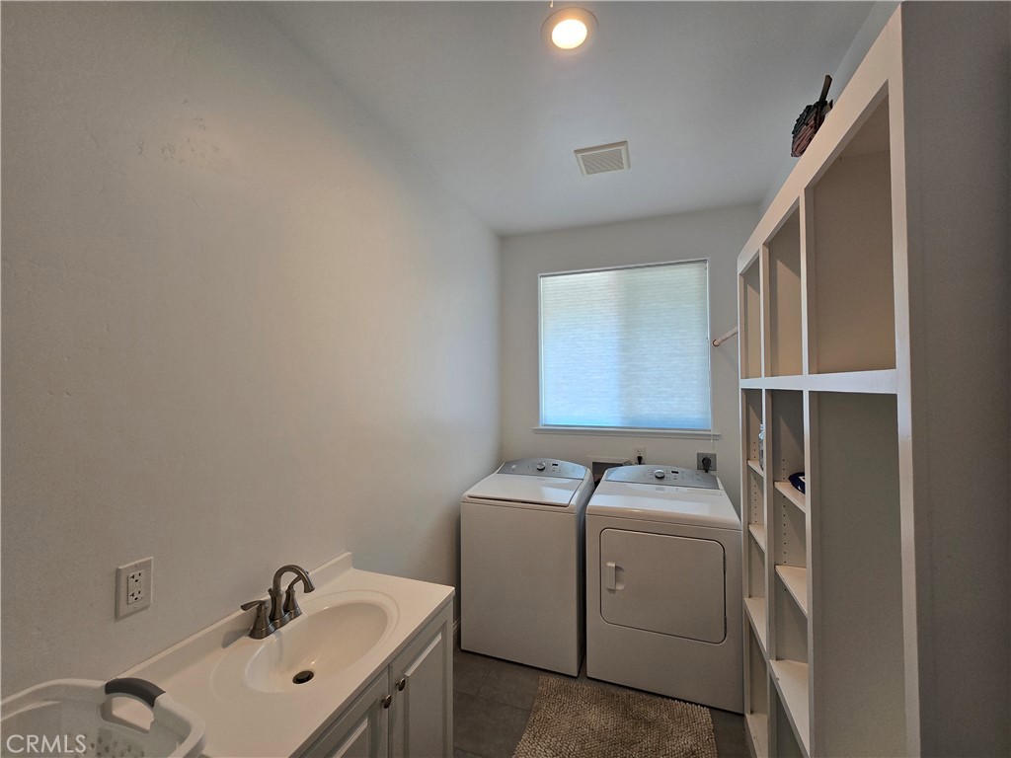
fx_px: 380
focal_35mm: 13
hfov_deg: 106.2
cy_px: 379
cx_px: 506
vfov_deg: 89.9
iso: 80
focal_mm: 2.2
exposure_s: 1/60
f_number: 2.2
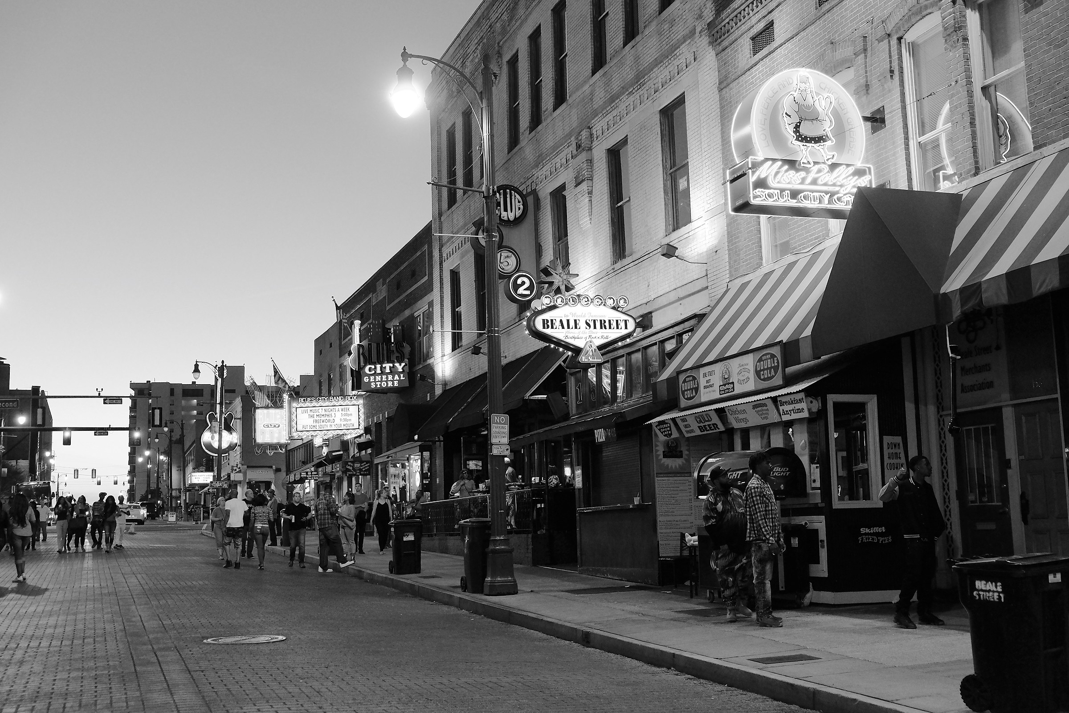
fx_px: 1128
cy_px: 356
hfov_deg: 50.7
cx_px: 534
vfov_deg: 35.1
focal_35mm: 38
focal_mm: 25.4
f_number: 3.2
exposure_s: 1/60
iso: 1000
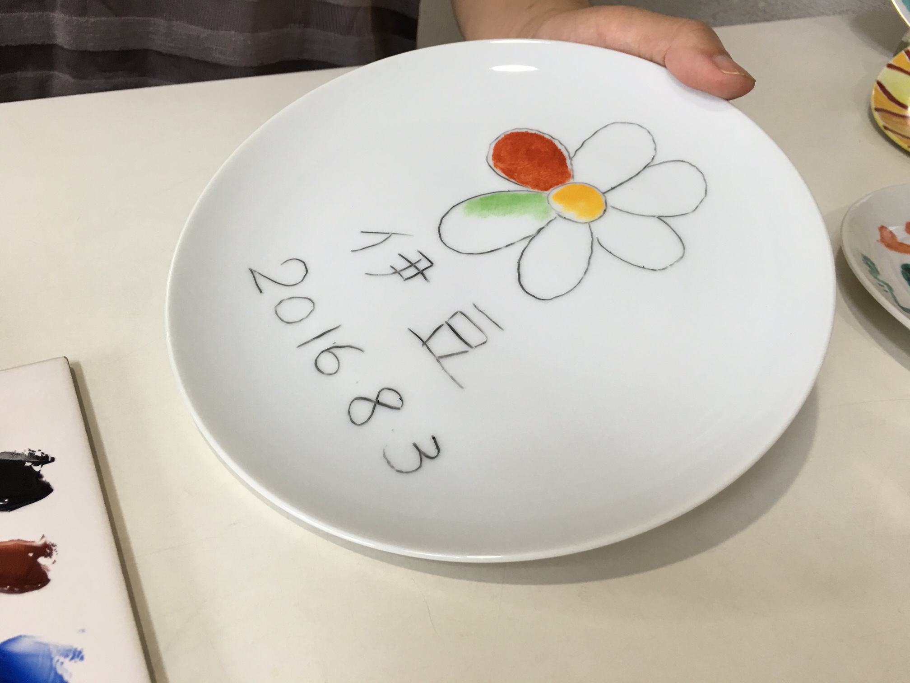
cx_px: 455
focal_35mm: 29
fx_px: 762
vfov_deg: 48.2
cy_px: 342
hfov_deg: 61.7
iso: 32
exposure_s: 1/33
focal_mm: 4.15
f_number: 2.2
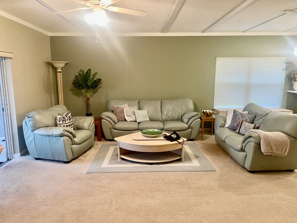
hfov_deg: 67.3
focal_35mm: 26
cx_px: 148
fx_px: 223
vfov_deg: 53.1
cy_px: 112
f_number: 1.5
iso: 200
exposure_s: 1/60
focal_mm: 5.7
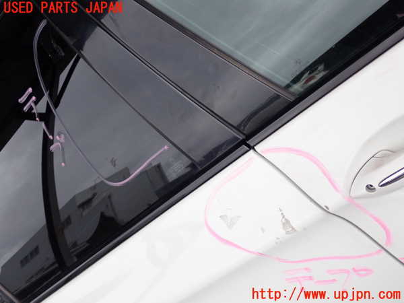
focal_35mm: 50
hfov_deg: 38.2
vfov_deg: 29.1
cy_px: 152
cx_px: 202
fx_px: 584
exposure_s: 1/125
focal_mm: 9.01
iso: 200
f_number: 3.2
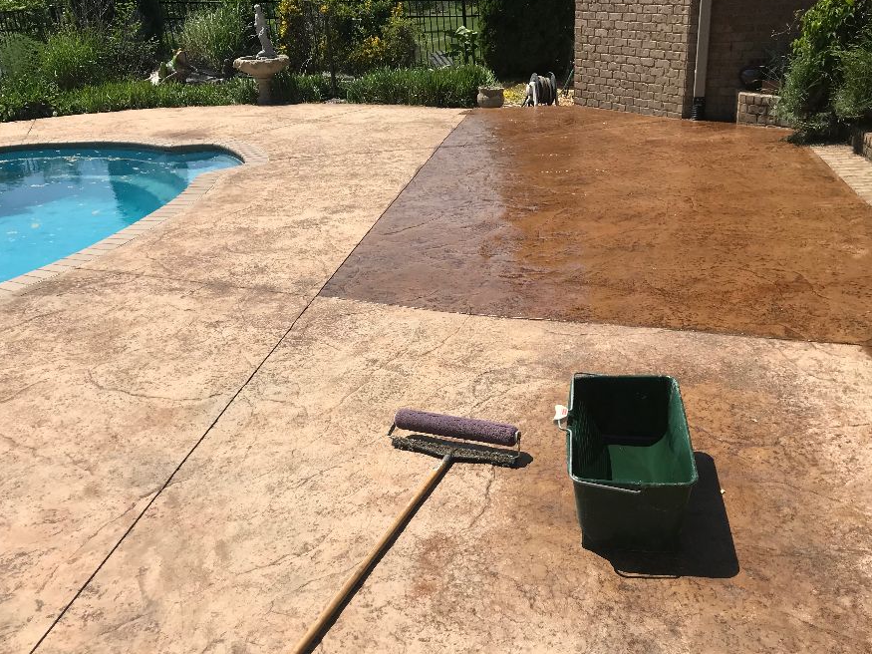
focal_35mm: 32
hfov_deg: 56.7
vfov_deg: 44.1
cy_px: 359
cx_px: 478
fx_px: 806
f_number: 1.8
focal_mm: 3.99
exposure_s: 1/3195
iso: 20
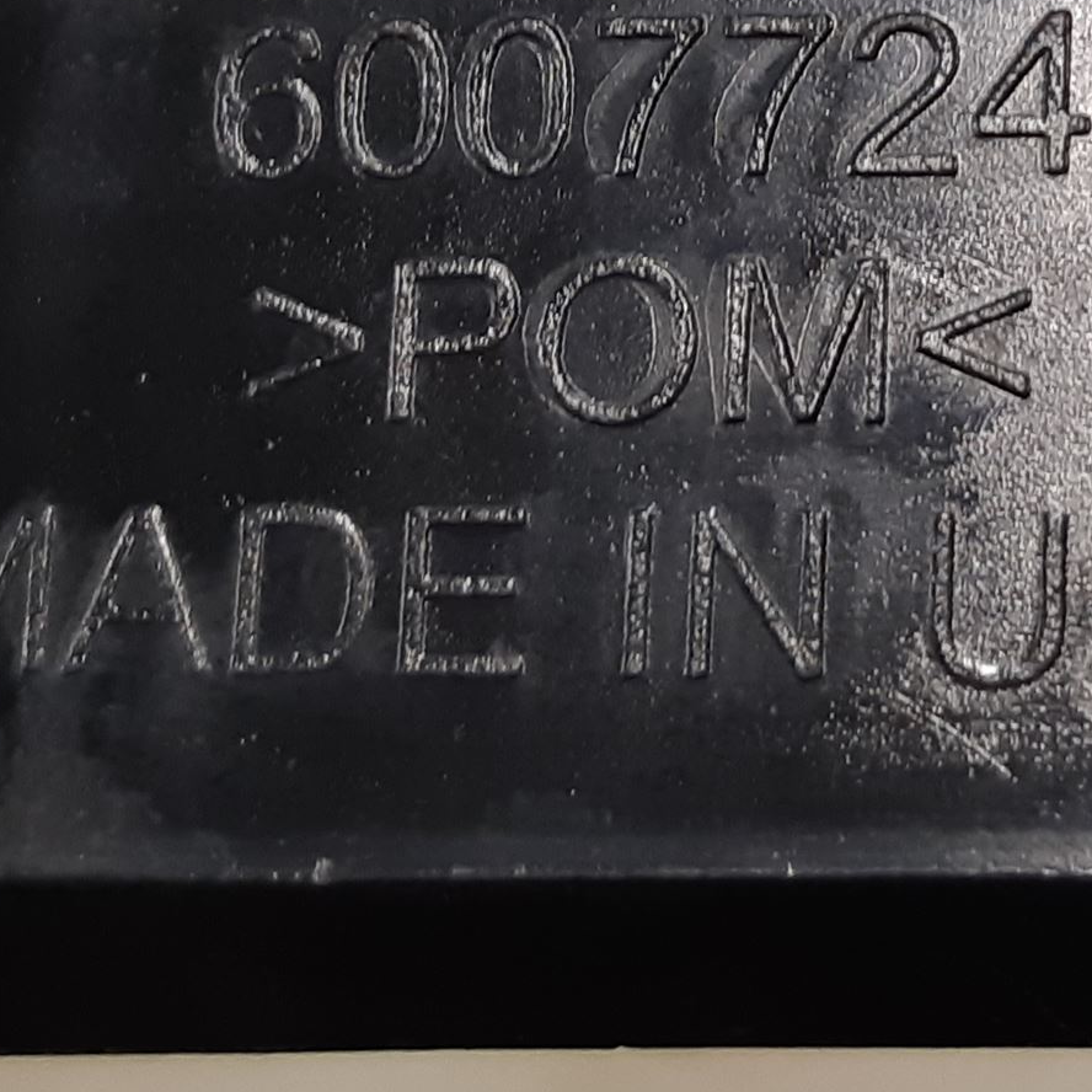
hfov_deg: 31.3
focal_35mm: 53
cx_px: 887
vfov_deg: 31.2
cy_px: 178
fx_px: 1892
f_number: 1.7
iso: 125
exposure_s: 1/50
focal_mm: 3.93
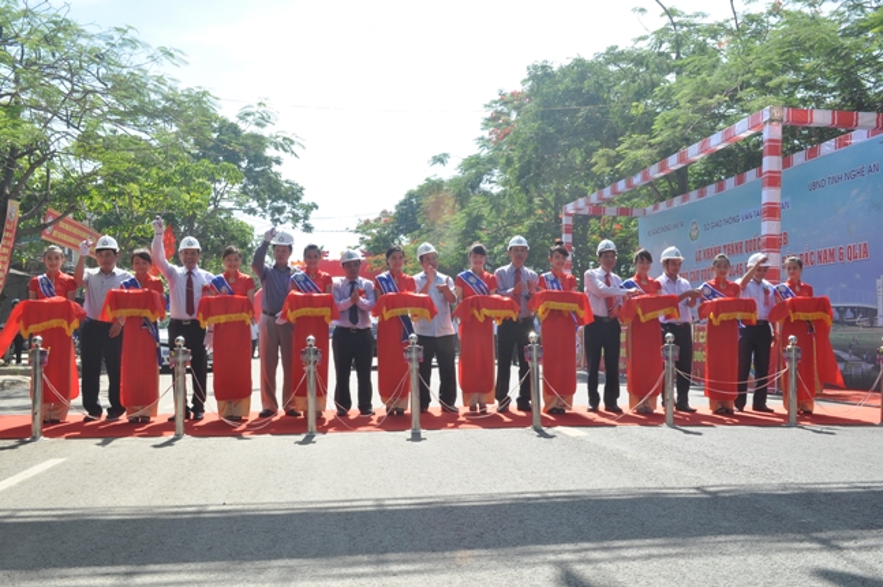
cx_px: 442
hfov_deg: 57.3
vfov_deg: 39.9
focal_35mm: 33
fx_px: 809
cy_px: 294
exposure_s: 1/60
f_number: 16
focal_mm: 22
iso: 200
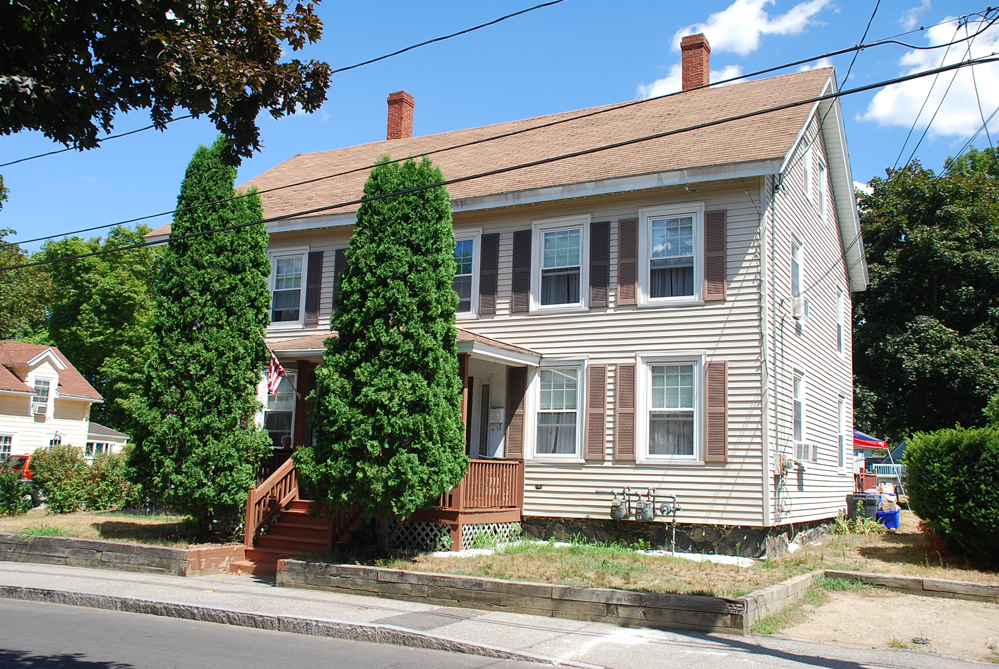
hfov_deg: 57.2
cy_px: 334
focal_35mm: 33
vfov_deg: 40.1
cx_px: 500
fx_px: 917
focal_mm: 22
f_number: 7.1
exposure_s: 1/200
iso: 100
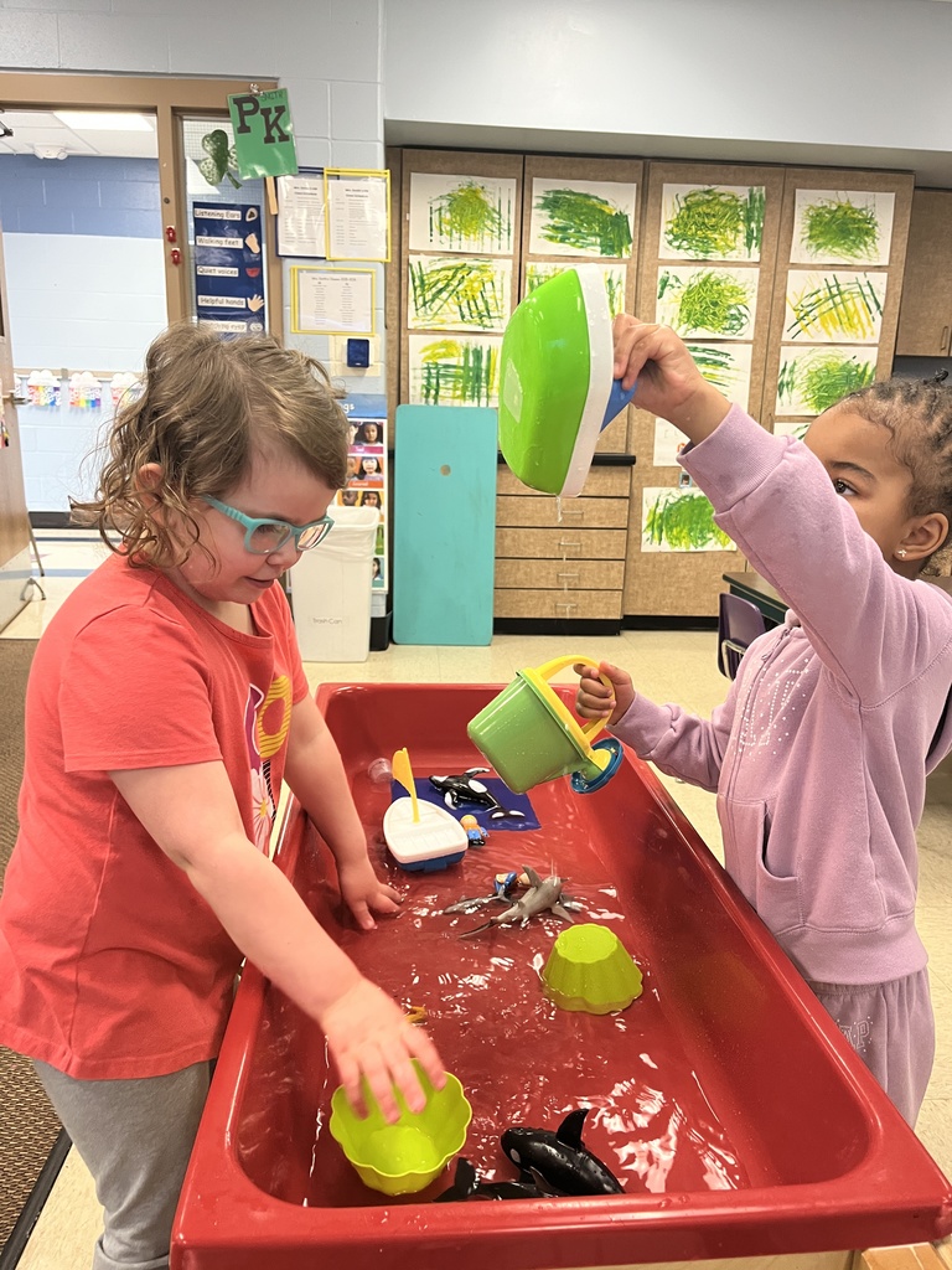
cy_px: 635
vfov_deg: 67.3
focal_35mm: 26
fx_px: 953
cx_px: 476
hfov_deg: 53.1
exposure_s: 1/60
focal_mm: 5.1
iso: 160
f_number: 1.6
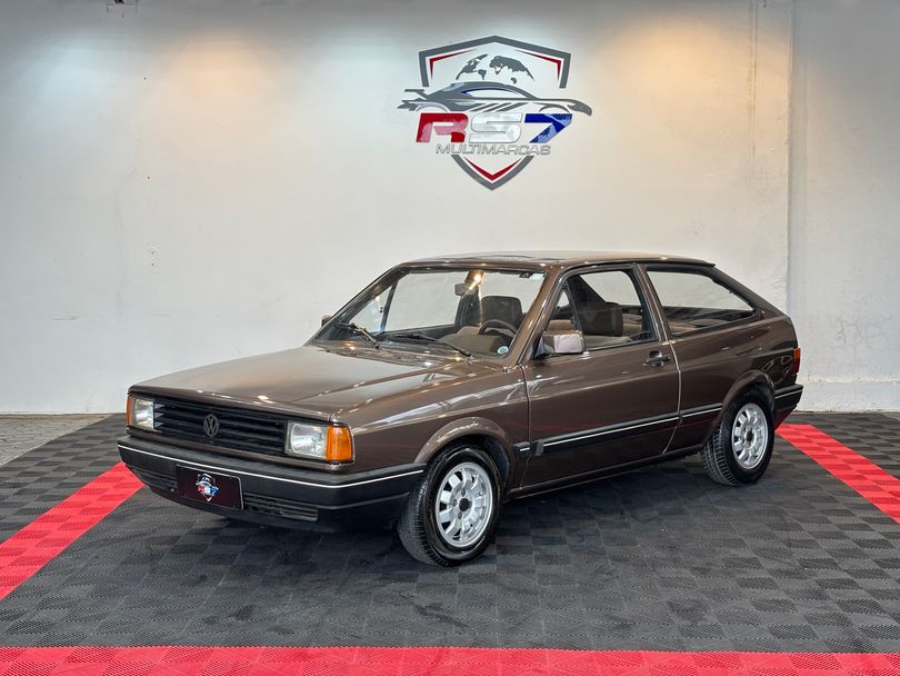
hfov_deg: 36.8
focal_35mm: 52
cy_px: 338
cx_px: 450
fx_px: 1352
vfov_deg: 28.0
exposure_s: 1/60
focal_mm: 5.96
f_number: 1.6
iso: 25
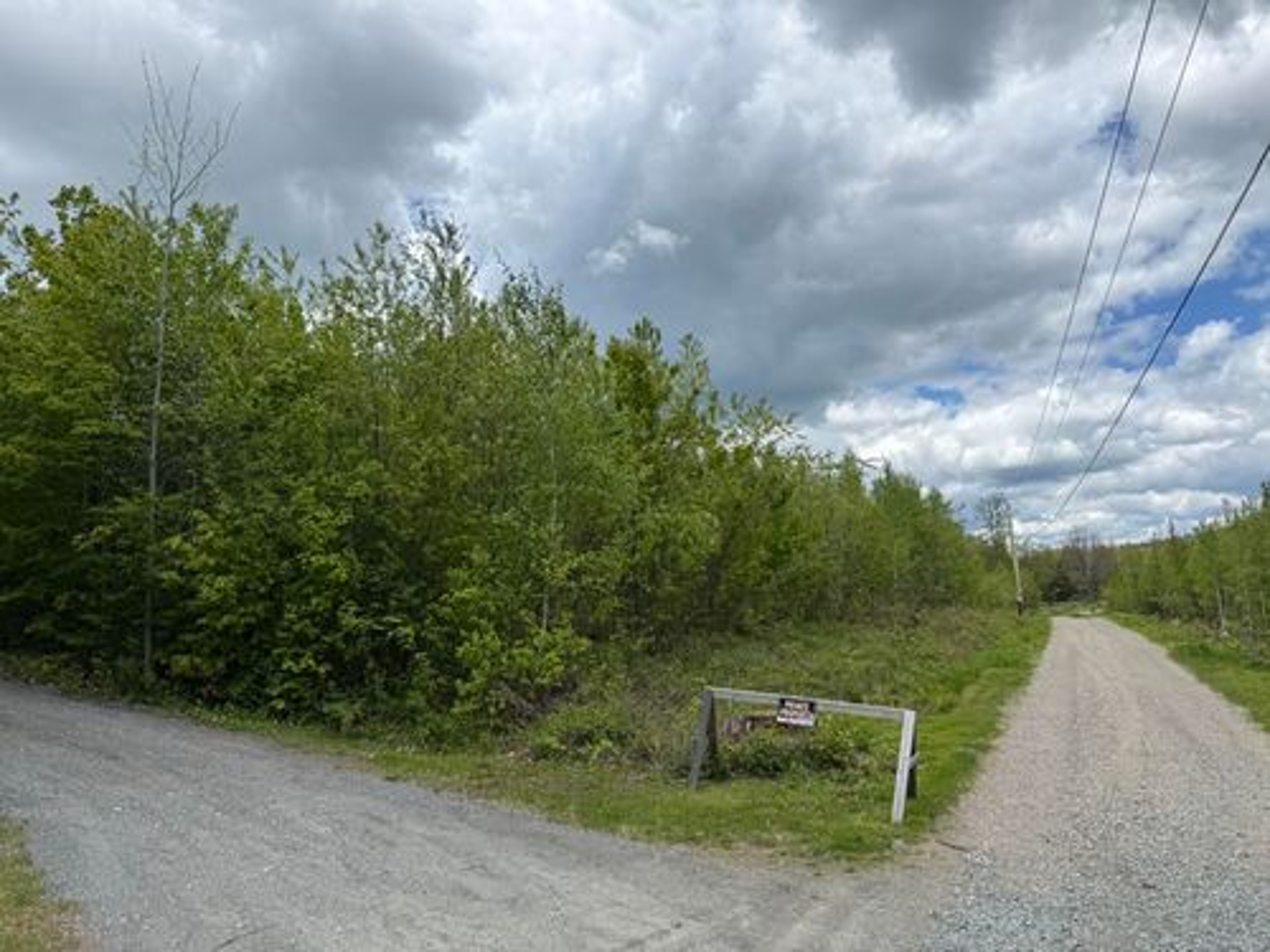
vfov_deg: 56.8
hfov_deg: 71.6
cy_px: 476
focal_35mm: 24
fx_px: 881
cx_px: 635
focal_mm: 6.76
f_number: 1.78
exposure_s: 1/4975
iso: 80
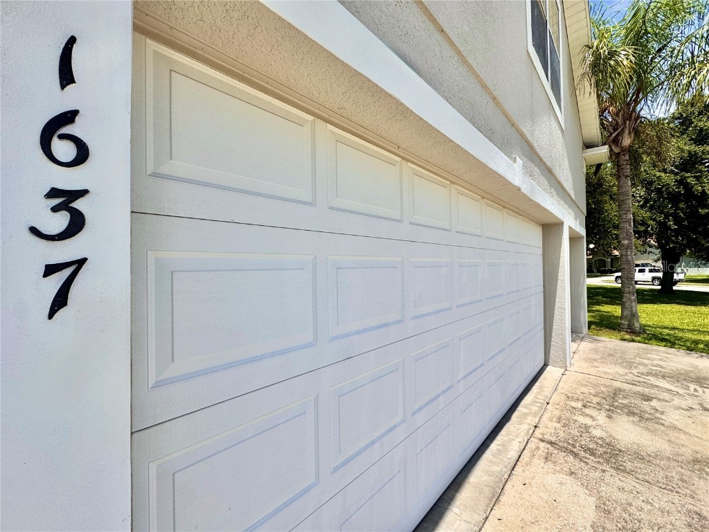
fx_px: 287
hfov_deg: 102.1
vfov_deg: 85.7
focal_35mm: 14
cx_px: 354
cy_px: 266
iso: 50
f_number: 2.2
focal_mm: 2.22
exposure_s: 1/2985
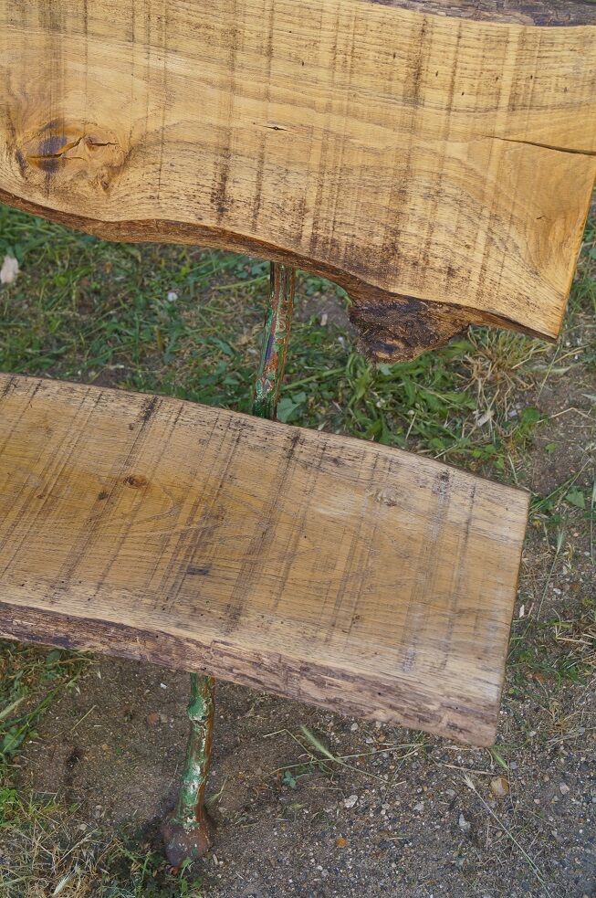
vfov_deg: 46.4
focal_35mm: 42
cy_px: 449
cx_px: 298
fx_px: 1045
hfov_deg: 31.8
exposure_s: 1/100
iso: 100
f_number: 5.6
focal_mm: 28
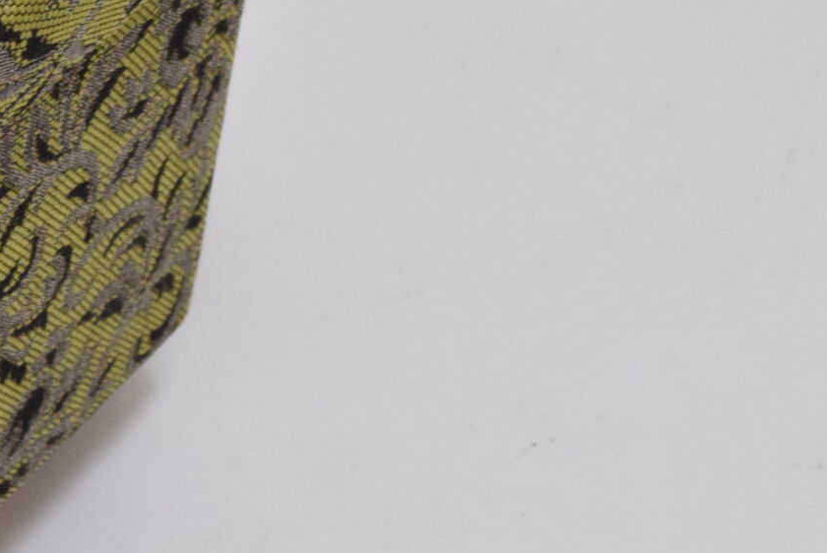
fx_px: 4668
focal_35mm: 203
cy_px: 70
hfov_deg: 9.7
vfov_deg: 6.8
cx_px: -515
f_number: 8
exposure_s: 1/250
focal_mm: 38
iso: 1600
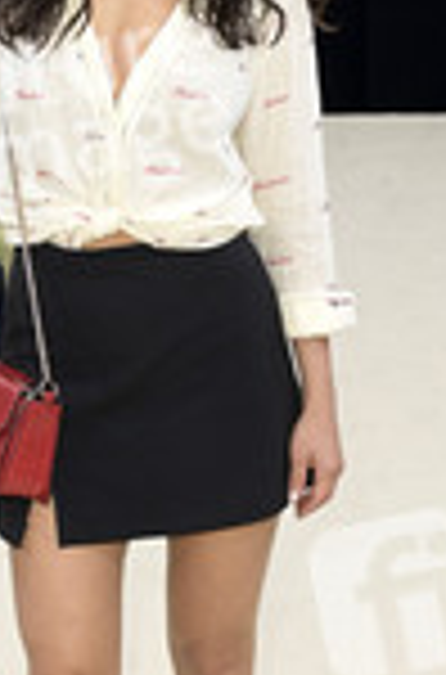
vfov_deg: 16.7
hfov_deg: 11.1
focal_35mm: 123
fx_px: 2302
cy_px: 351
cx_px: 131
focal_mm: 46
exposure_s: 1/250
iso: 640
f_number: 5.6
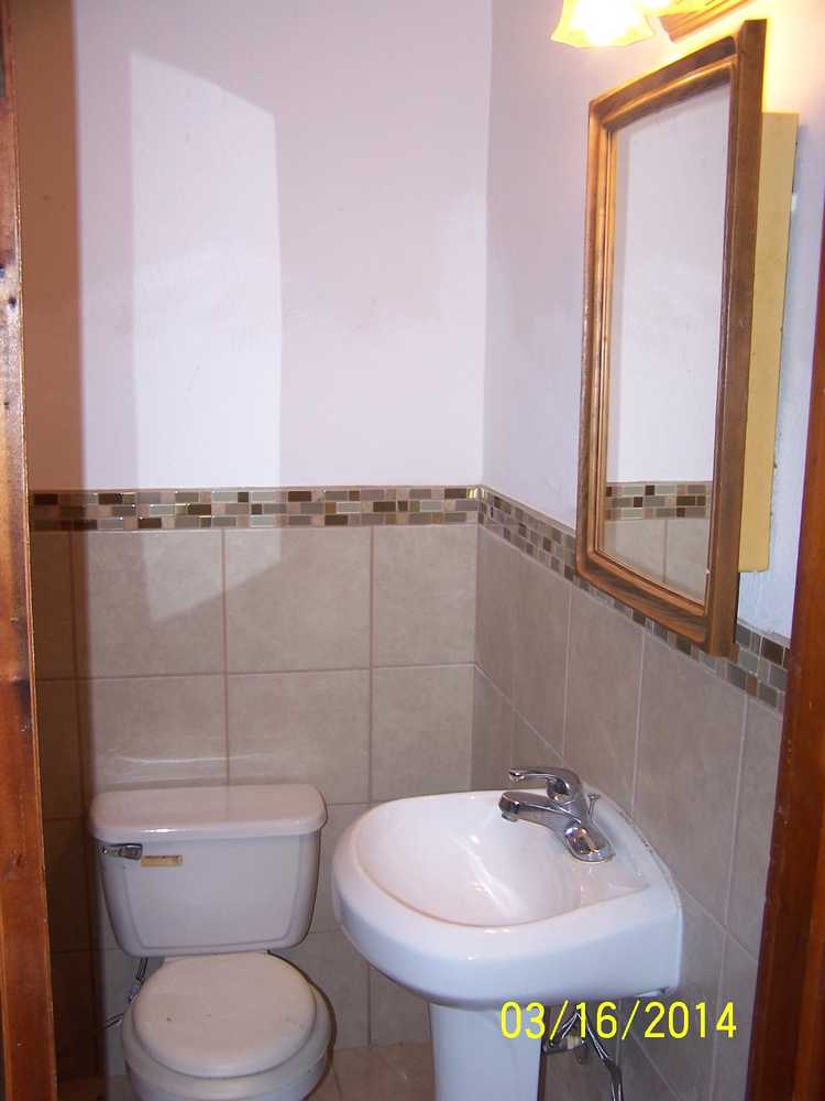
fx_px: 1208
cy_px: 550
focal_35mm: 38
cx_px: 412
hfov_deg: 37.7
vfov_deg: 49.0
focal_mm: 6.3
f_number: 2.8
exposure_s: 1/60
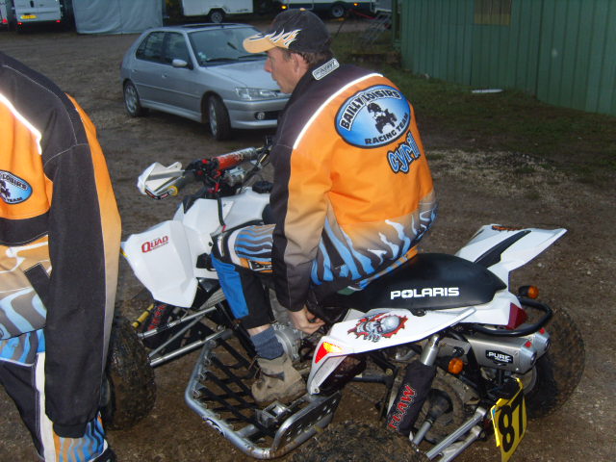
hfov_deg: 52.6
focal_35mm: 35
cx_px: 308
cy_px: 231
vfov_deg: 40.7
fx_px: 623
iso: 100
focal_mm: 7.4
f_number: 2.8
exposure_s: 1/30
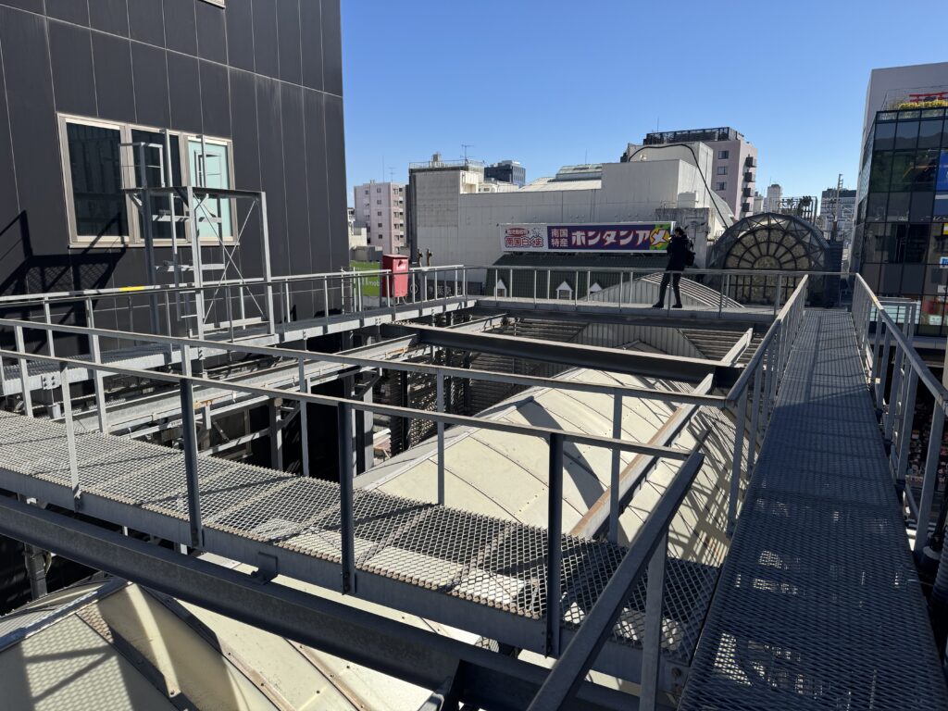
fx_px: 657
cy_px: 356
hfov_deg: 71.6
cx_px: 474
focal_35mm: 24
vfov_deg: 56.8
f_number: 1.78
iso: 80
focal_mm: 6.76
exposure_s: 1/4608
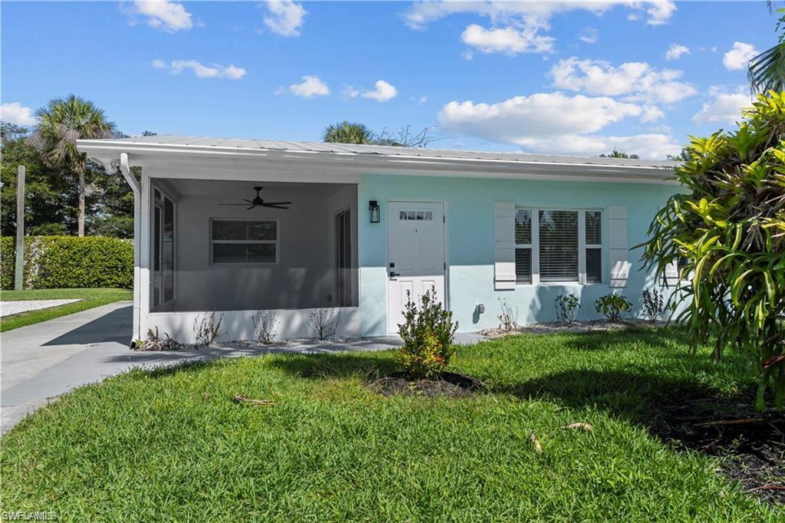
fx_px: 545
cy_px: 262
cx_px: 392
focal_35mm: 25
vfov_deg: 51.3
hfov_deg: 71.5
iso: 250
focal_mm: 25
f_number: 8
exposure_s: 1/250
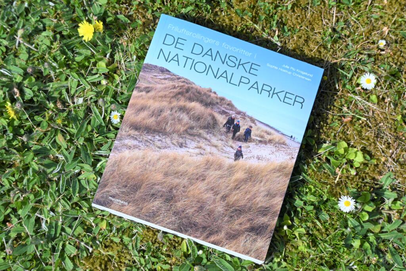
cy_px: 136
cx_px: 203
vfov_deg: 17.2
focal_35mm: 80
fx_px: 897
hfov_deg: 25.5
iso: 100
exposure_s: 1/400
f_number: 7.1
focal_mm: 53
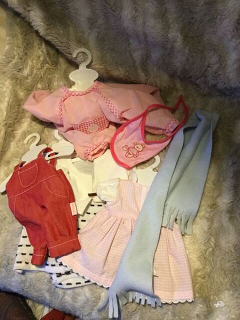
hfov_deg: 45.4
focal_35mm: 31
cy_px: 160
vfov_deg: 58.4
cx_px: 120
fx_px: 287
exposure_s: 1/20
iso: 200
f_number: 2.4
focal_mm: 3.3
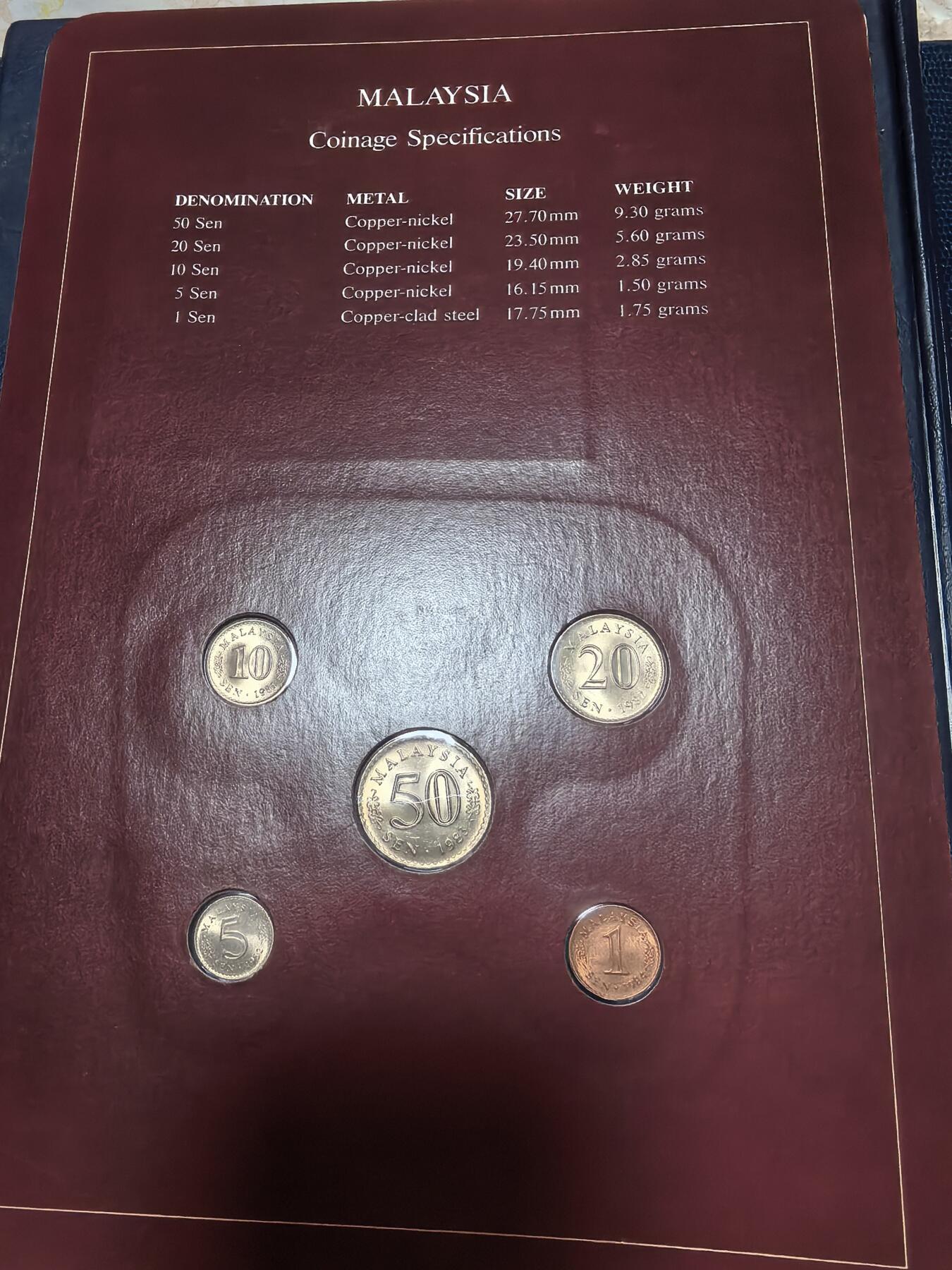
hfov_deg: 56.8
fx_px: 880
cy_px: 635
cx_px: 476
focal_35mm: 24
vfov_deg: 71.6
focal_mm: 1.68
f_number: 2.2
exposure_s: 1/33.3
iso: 320
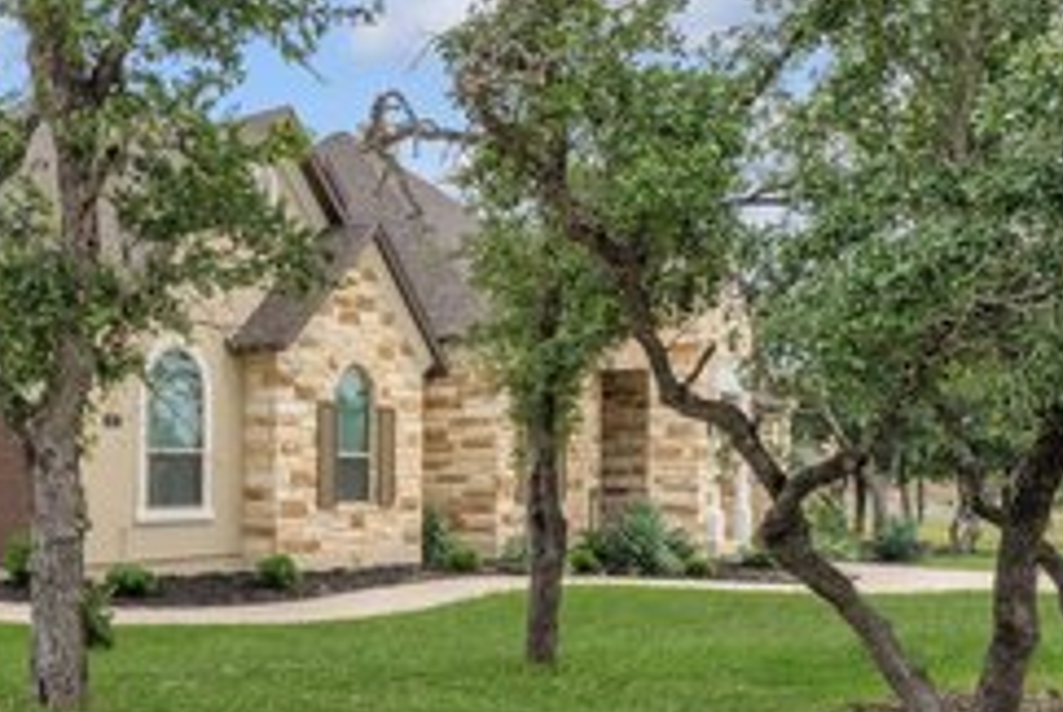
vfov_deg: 35.5
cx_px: 145
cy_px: 508
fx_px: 1094
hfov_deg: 47.6
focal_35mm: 37
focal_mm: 14
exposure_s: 1/640
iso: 125
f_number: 10
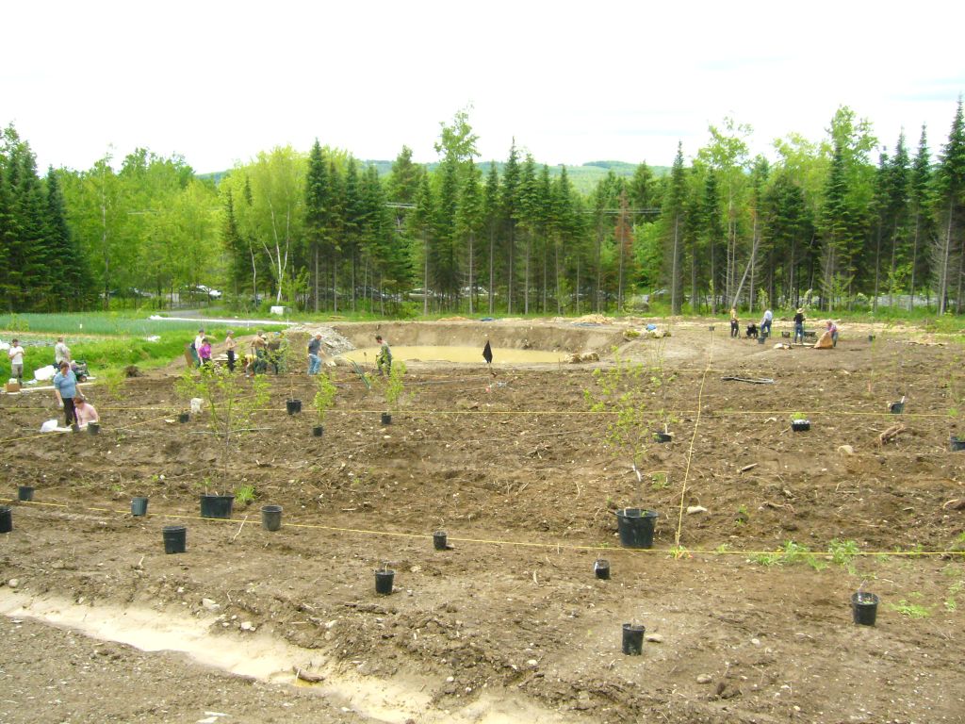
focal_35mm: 35
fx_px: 976
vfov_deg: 40.7
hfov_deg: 52.6
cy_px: 362
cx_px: 482
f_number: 5.6
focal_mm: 5.8
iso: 200
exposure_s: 1/320
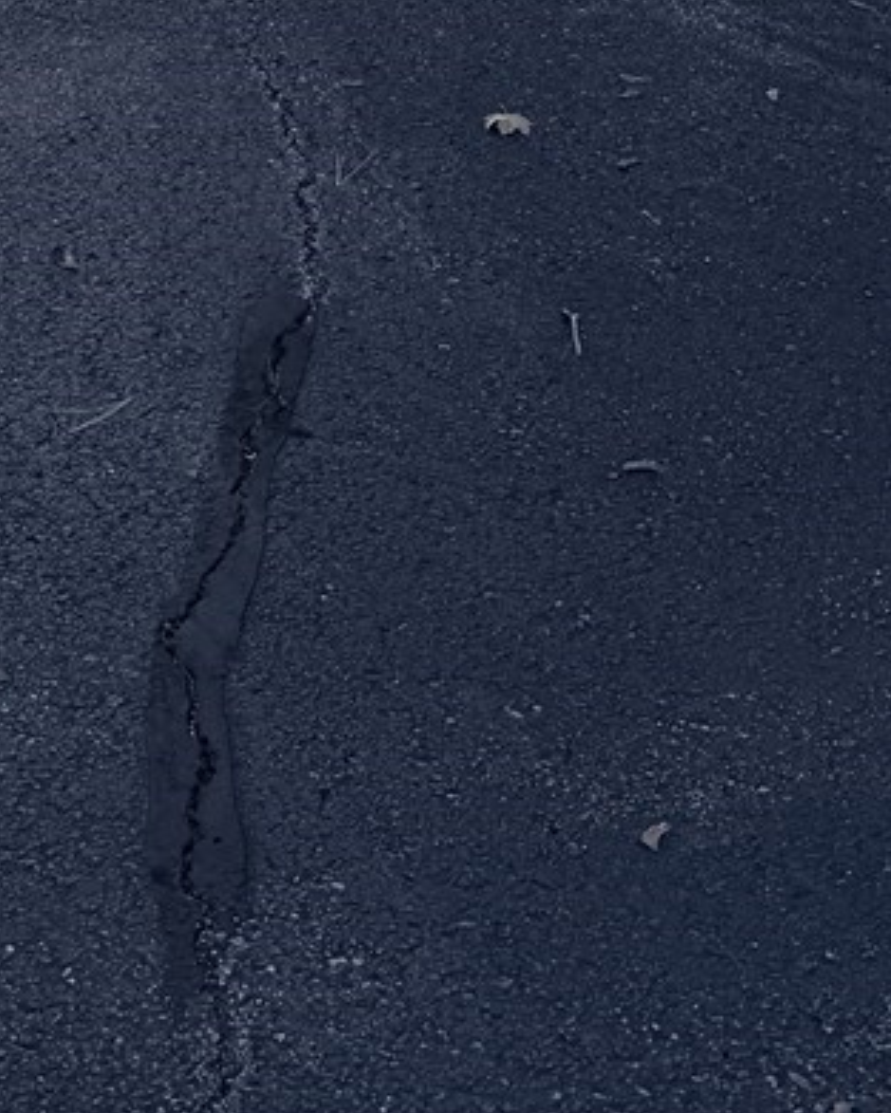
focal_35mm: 92
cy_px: -931
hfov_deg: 16.4
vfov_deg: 16.9
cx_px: 11
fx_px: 3031
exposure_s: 1/2525
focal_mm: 6.76
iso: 80
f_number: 1.78
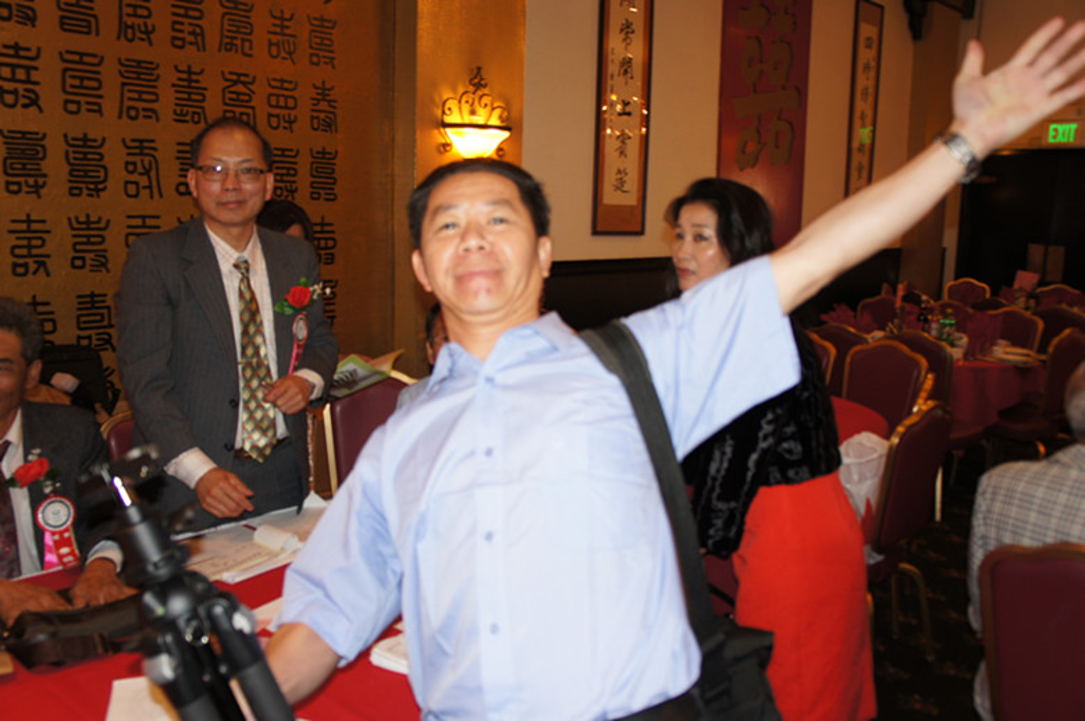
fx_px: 903
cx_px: 542
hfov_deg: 62.0
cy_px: 360
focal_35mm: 30
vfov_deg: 43.5
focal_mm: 20
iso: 200
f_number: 4
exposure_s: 1/15
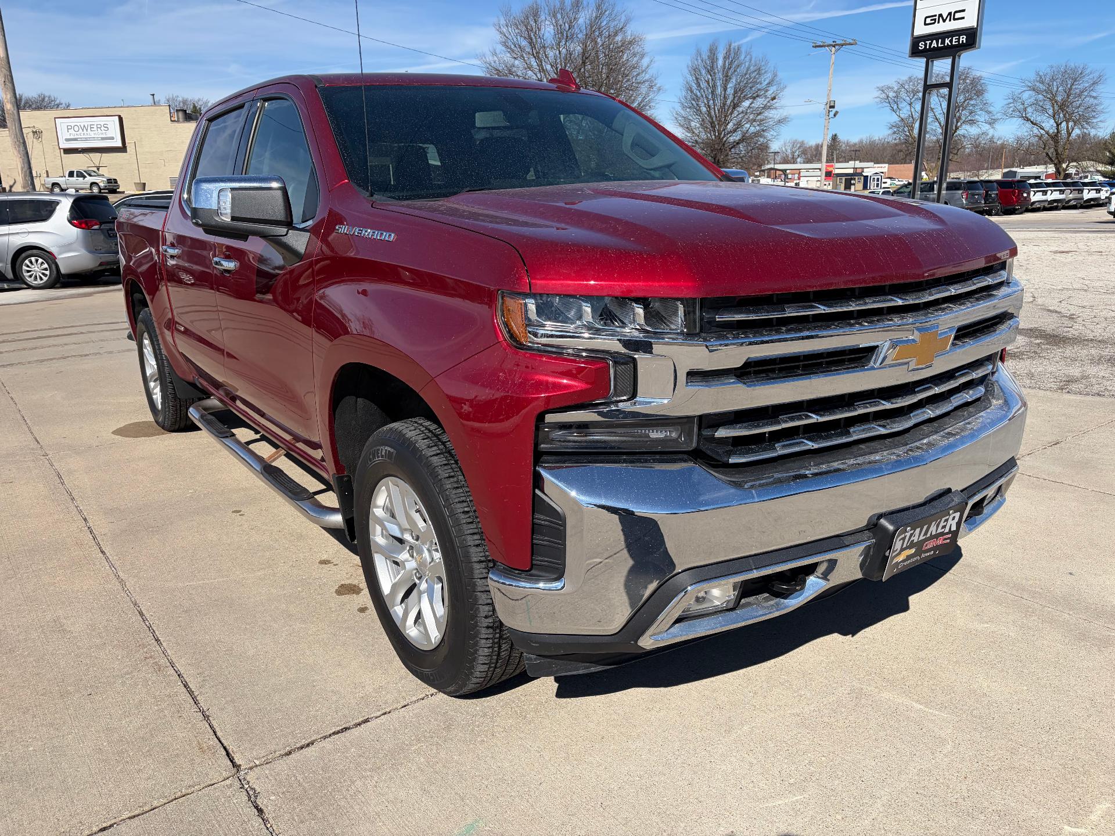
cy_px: 418
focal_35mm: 26
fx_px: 837
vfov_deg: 53.1
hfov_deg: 67.3
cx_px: 558
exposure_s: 1/4950
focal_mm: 5.96
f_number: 1.6
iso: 64
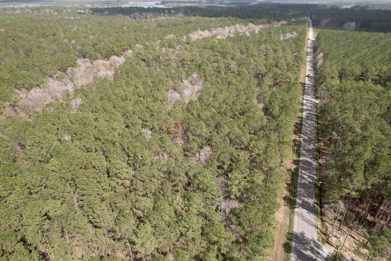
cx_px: 196
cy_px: 130
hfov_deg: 78.6
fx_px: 239
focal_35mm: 22
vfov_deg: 57.2
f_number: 2.8
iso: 100
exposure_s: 1/1250
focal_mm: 8.38
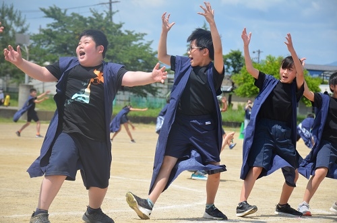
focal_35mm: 135
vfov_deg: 10.1
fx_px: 1261
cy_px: 112
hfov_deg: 15.2
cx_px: 168
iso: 200
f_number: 7.1
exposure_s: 1/800
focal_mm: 90
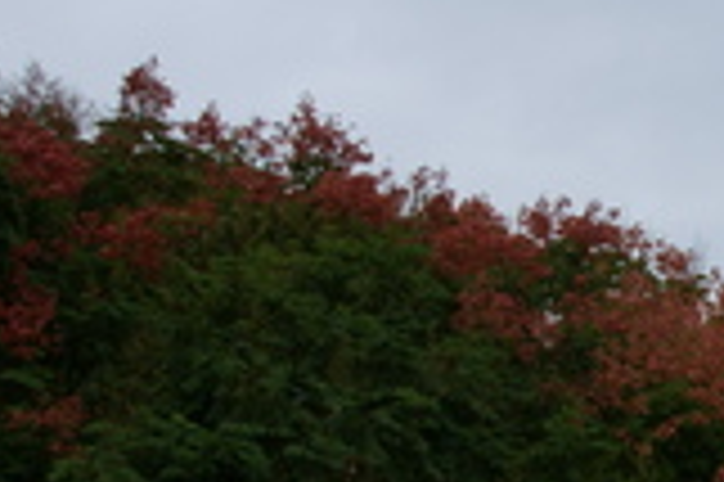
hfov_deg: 15.5
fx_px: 2471
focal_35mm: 123
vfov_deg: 10.9
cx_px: 1052
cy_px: 565
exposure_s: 1/640
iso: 100
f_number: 6.3
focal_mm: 22
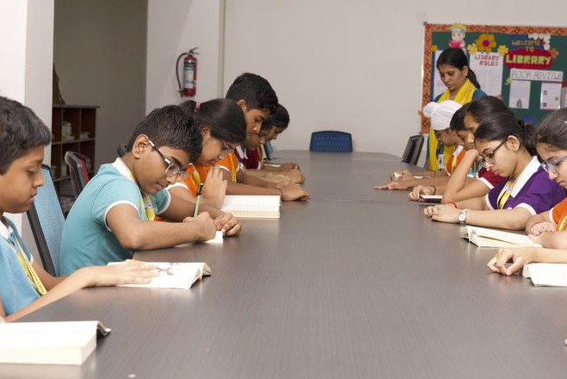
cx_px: 332
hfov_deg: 27.4
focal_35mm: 74
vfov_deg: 18.5
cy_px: 192
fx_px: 1160
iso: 1600
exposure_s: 1/125
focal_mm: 47.4
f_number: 6.3
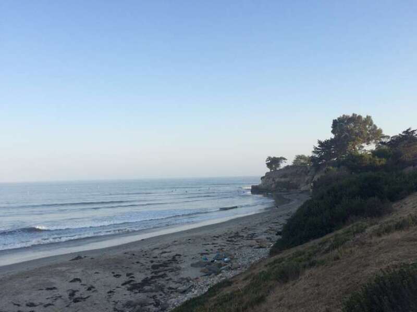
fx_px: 349
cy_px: 156
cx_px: 208
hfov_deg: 61.7
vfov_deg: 48.2
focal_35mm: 29
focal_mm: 4.15
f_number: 2.2
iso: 32
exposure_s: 1/1026
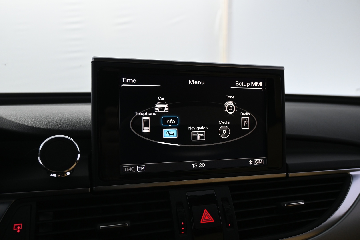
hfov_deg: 59.5
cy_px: 120
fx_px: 315
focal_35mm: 32
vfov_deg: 41.7
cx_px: 180
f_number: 4
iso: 500
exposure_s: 1/40
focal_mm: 21
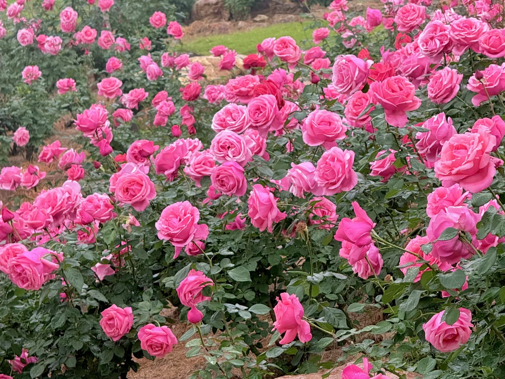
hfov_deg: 16.4
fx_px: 1751
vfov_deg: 12.3
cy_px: 190
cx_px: 252
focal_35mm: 120
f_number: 2.8
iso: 125
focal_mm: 15.66
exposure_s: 1/99
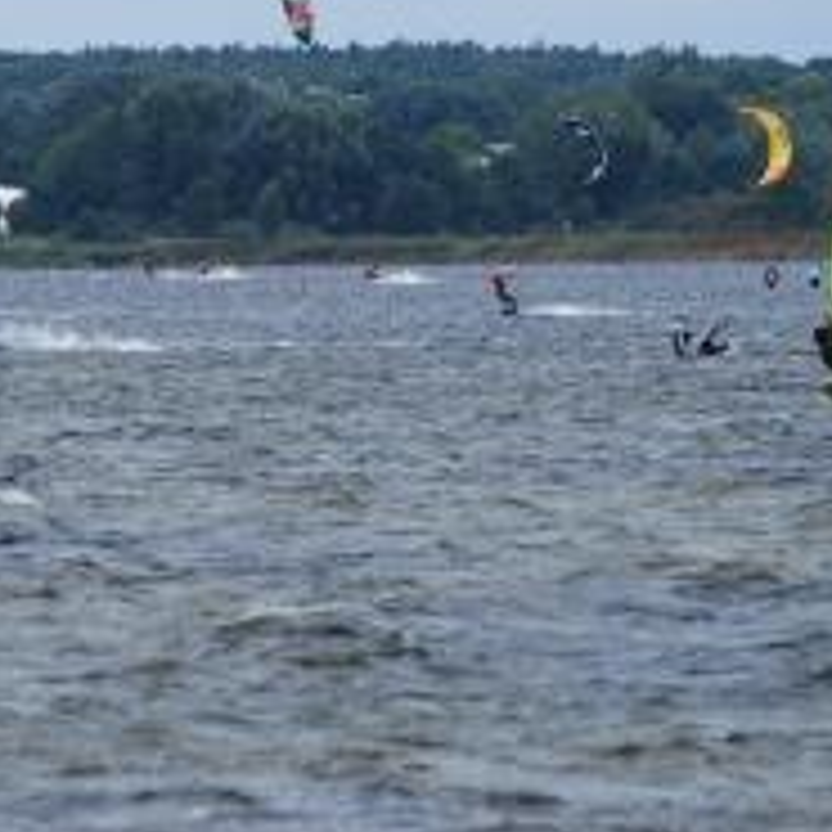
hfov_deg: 2.1
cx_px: 265
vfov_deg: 2.1
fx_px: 22679
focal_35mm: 834
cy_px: 175
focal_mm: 270
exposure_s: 1/800
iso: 200
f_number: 5.6
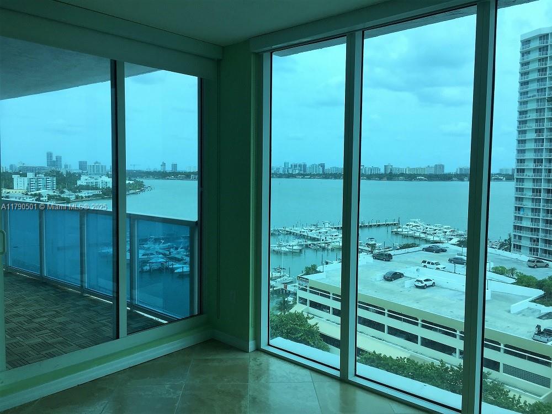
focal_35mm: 29
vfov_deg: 48.2
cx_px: 276
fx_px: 462
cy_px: 207
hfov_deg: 61.7
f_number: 2.2
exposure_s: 1/565
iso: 32
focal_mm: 4.15
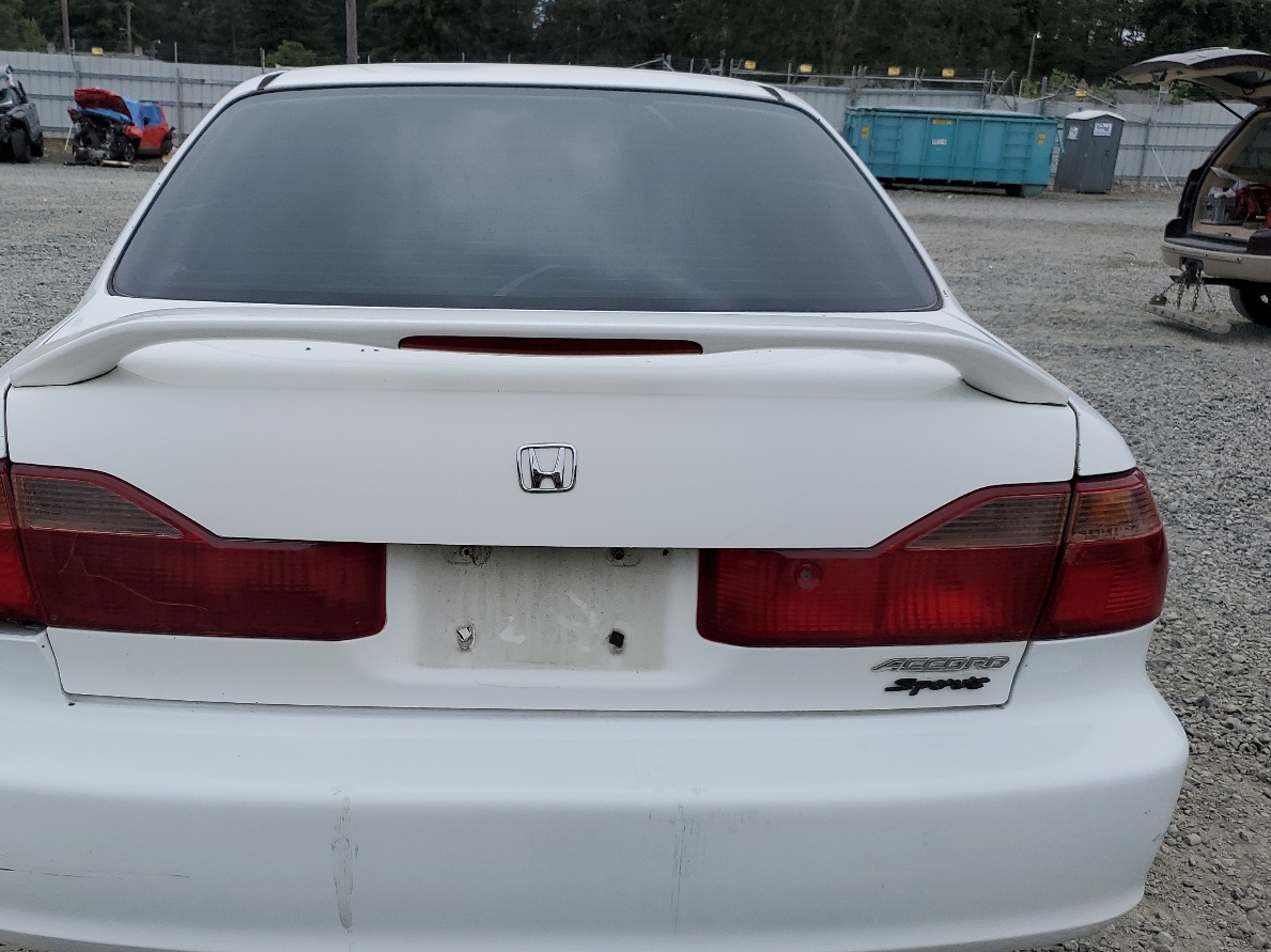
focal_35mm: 35
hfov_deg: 52.3
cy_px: 582
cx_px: 509
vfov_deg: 40.5
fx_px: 1285
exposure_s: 1/3333
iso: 50
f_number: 1.5
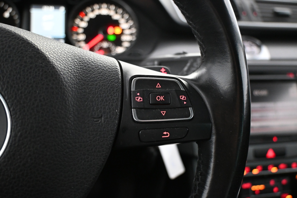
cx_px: 148
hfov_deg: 57.2
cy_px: 99
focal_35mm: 33
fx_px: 272
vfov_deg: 40.0
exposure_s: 1/40
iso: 5000
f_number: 4
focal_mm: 22
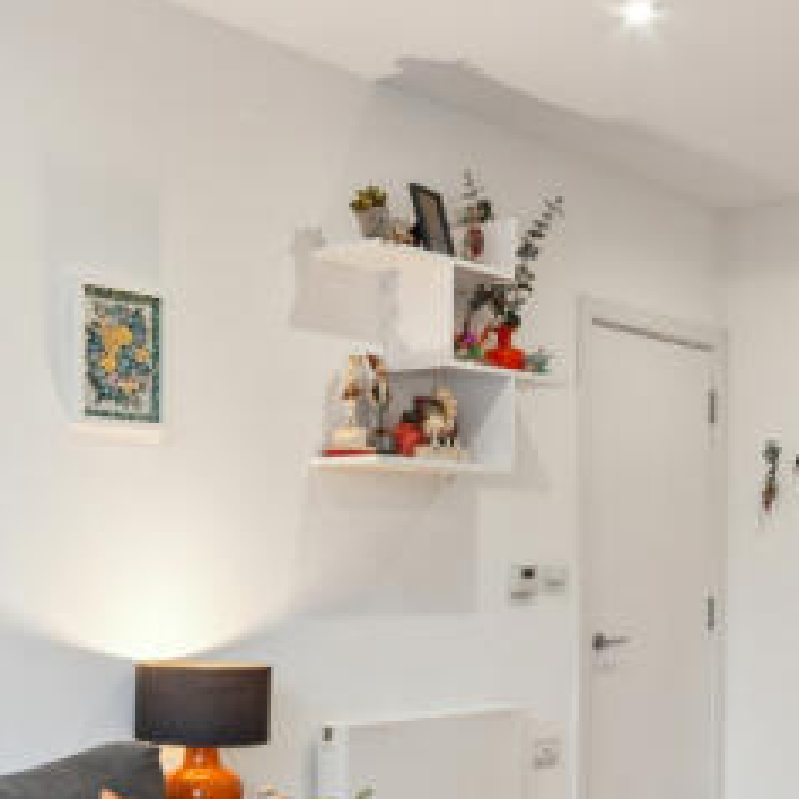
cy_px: 577
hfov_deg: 29.0
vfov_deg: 28.7
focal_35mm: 59
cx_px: 295
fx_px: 1541
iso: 400
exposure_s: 1/25
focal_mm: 16
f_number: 11
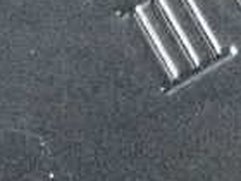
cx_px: 377
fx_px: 2987
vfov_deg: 3.4
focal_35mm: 429
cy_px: -186
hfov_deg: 4.6
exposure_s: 1/125
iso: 10000
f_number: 4.9
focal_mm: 18
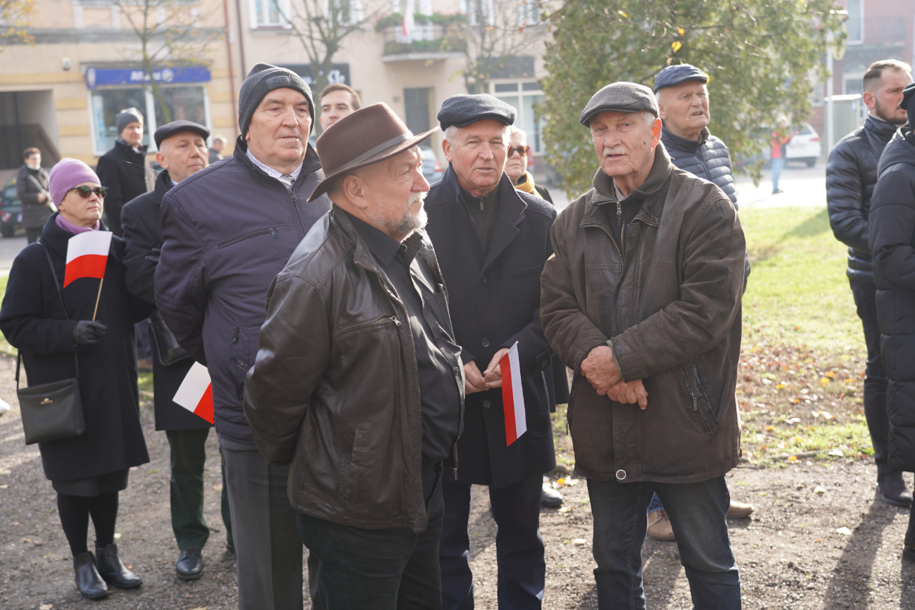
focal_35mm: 46
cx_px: 458
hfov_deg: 42.7
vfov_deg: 29.3
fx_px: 1169
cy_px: 305
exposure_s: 1/160
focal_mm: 46
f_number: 4
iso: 200
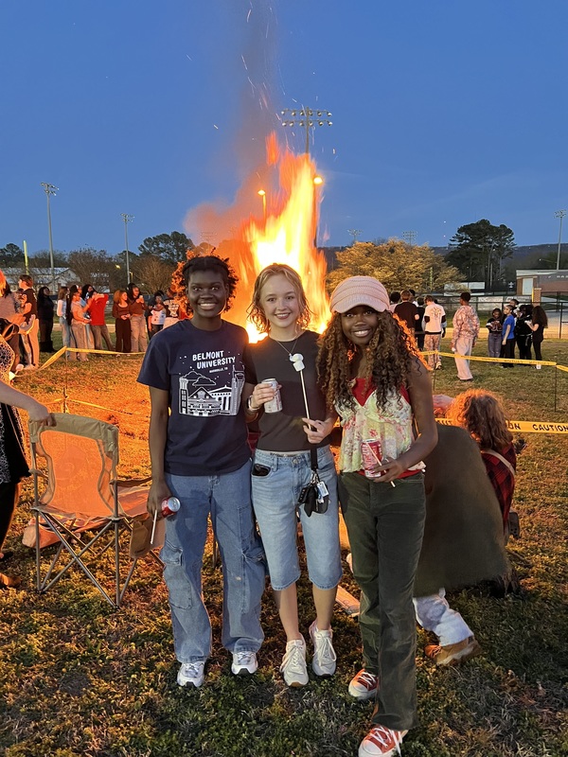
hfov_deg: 53.1
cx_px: 284
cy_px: 378
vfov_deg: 67.3
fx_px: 569
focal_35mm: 26
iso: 640
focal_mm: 5.7
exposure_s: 1/35
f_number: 1.5
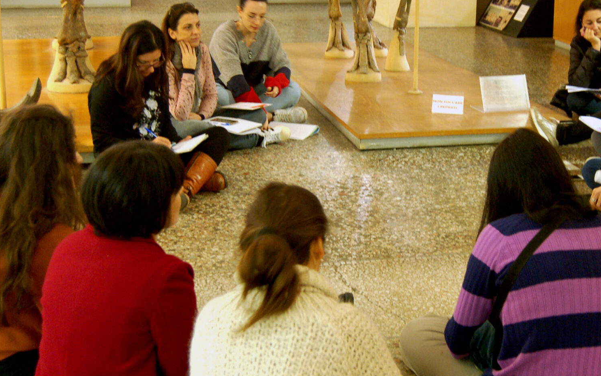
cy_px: 191
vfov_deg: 20.6
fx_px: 1032
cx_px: 377
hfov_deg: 32.3
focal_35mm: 63
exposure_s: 1/10
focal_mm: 24
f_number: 4
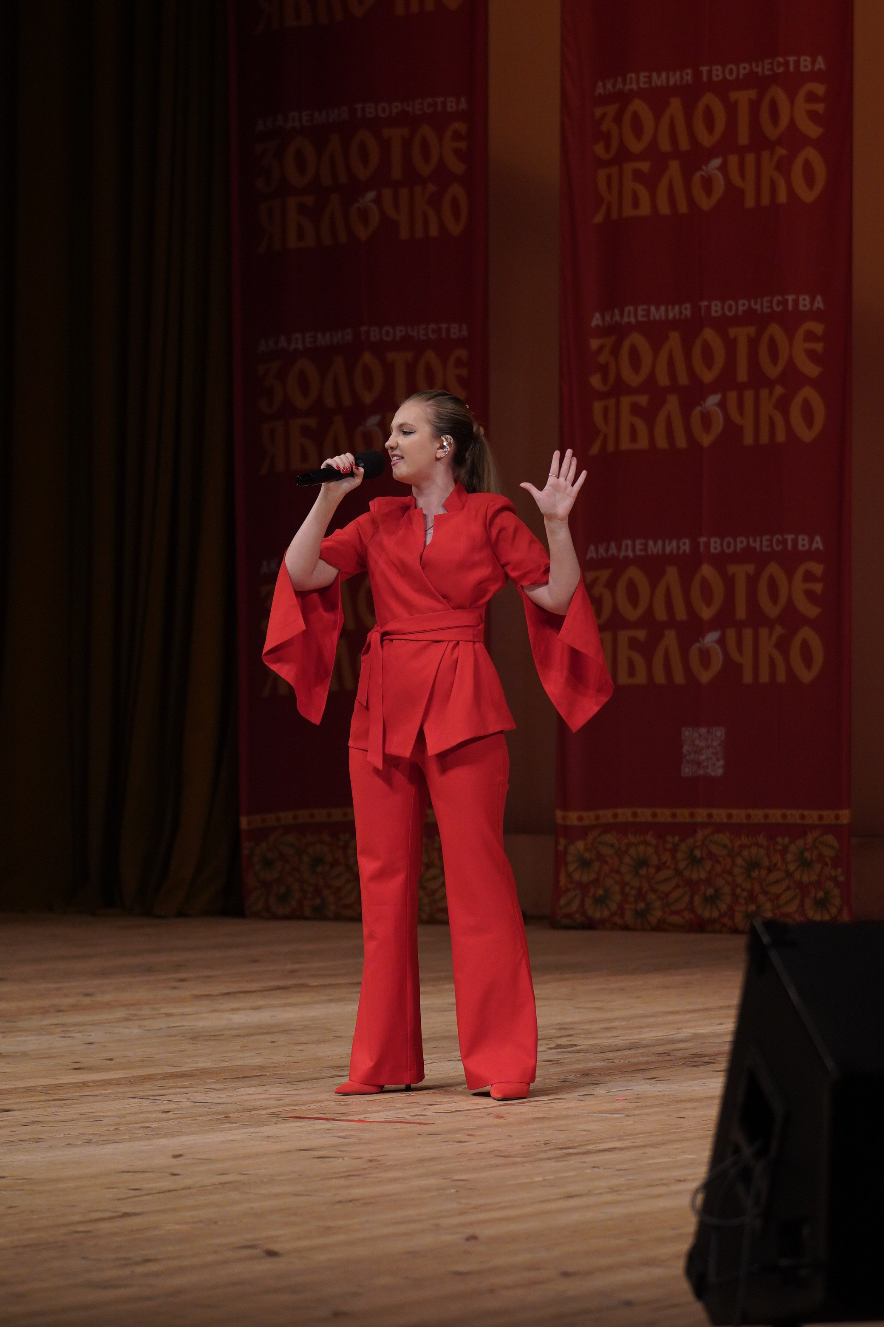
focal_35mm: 123
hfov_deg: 11.1
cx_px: 442
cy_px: 664
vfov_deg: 16.7
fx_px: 4530
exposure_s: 1/400
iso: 1600
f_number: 2.8
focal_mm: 82
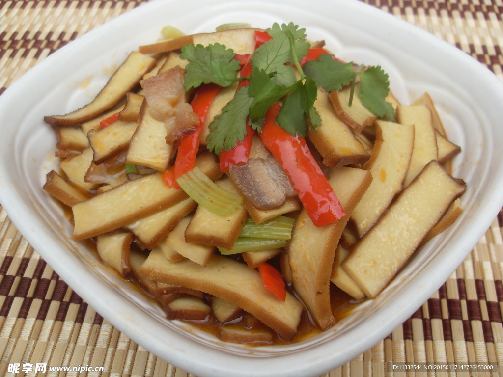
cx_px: 252
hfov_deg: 50.1
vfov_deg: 38.7
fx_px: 538
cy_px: 188
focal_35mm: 37
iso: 80
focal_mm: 6.3
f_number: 7
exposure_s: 1/180
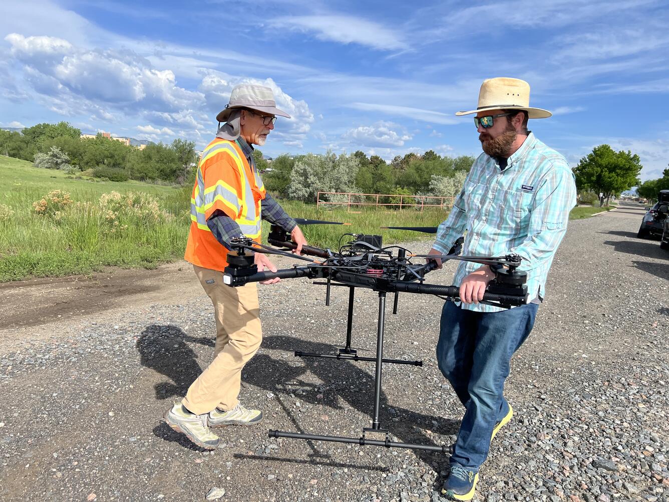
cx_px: 334
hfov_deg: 67.3
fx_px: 502
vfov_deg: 53.1
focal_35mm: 26
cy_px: 251
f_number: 1.5
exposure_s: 1/4831
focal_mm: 5.7
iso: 50
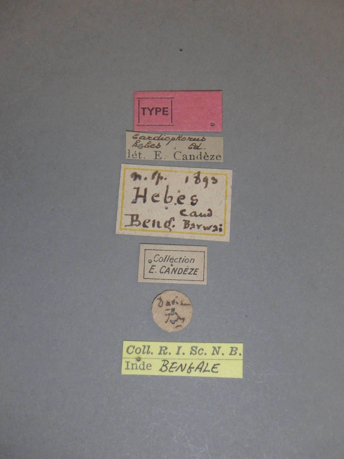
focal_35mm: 49
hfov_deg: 29.7
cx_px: 172
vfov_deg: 38.9
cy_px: 230
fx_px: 649
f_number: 5.2
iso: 500
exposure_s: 1/60
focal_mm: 8.7
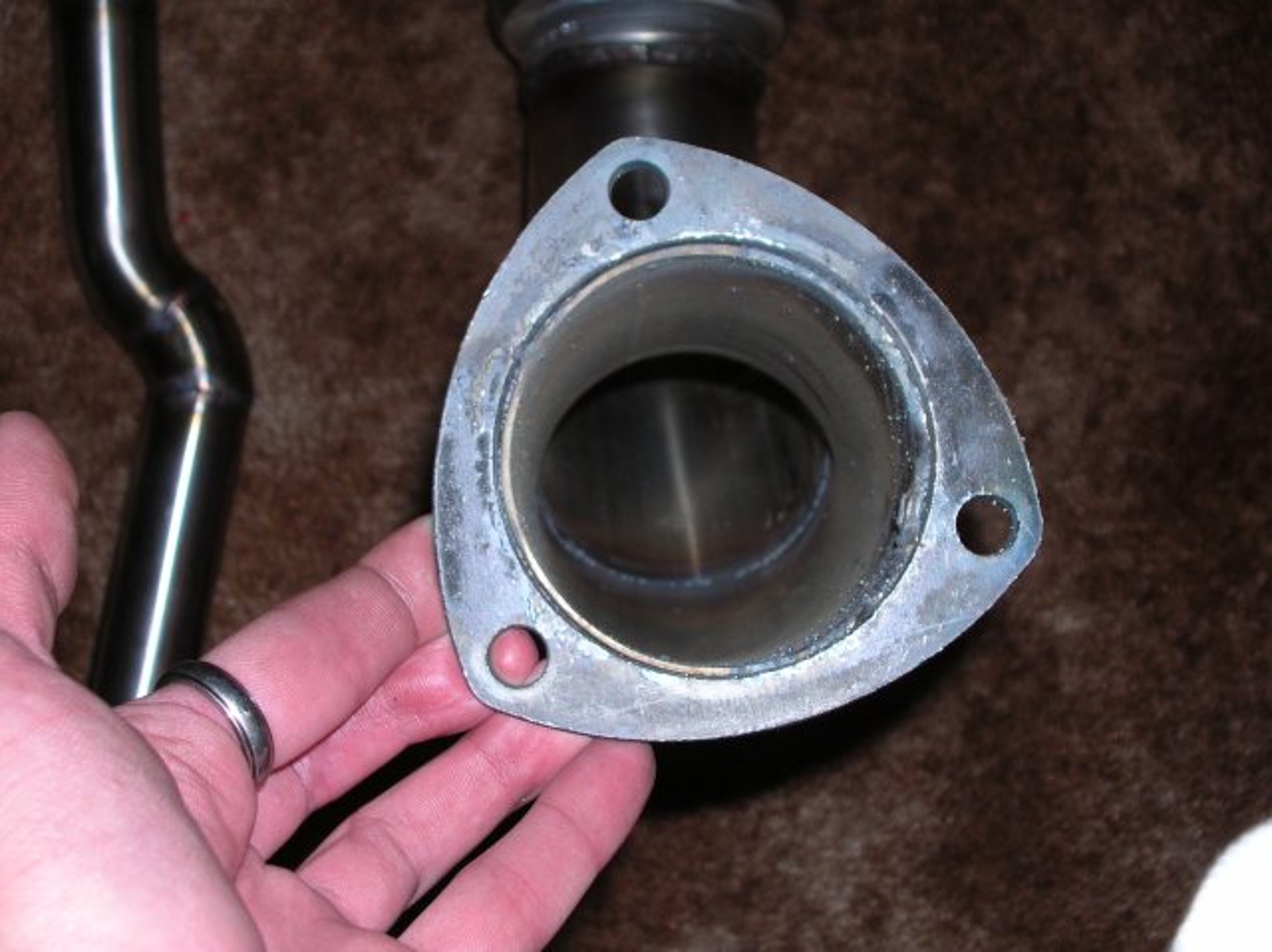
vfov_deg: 23.6
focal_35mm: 62
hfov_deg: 31.2
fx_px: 2277
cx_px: 636
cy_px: 476
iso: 50
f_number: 3.6
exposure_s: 1/60.1
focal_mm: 10.2
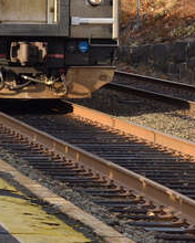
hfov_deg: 5.4
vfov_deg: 6.7
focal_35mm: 287
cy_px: -48
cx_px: -14
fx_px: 2070
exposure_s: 1/1250
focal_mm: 56
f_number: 4.5
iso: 200
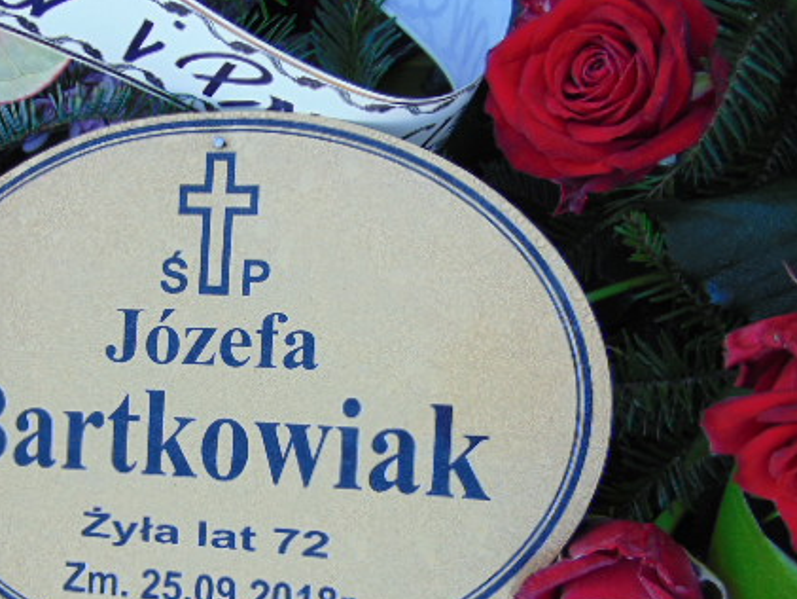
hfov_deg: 47.3
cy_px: 366
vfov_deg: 37.6
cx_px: 206
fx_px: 875
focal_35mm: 38
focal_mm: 4.5
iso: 80
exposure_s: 1/80
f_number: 3
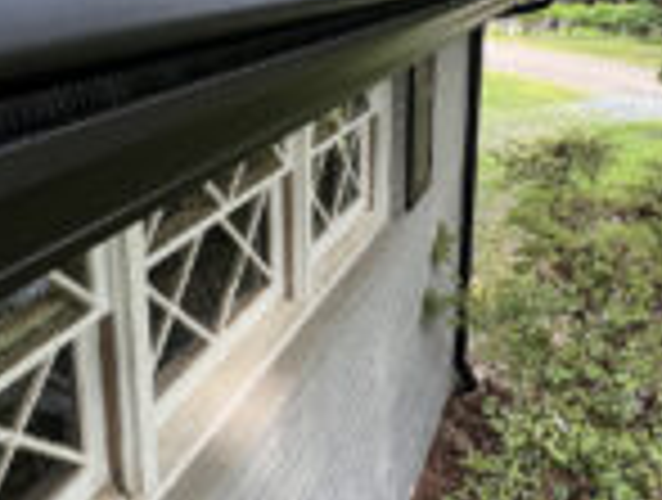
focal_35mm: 33
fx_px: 633
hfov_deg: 53.7
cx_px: 459
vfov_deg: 41.1
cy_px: 92
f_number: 1.8
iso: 50
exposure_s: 1/99
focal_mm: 1.57
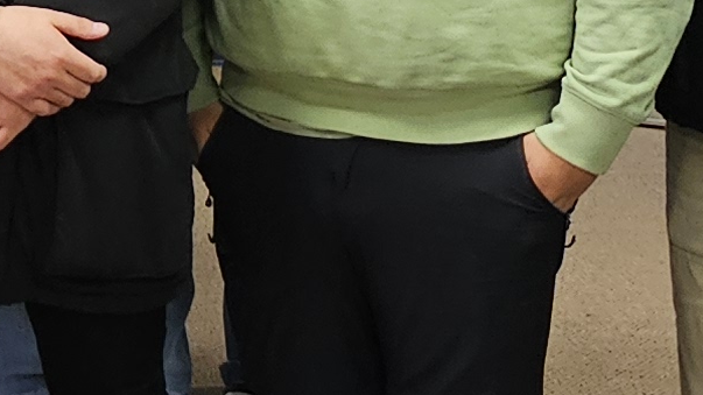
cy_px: -98
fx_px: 1752
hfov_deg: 21.3
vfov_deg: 12.5
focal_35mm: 94
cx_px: -106
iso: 200
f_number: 2.2
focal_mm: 2.2
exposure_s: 1/50
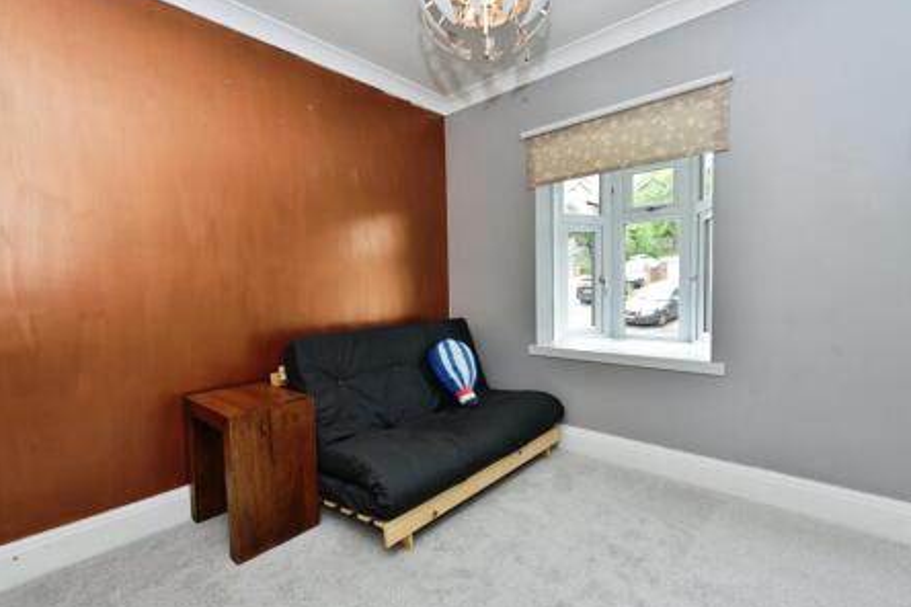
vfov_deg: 77.3
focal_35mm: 15
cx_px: 449
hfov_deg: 100.4
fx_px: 380
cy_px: 305
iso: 400
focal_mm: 14
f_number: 6.7
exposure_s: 1/90
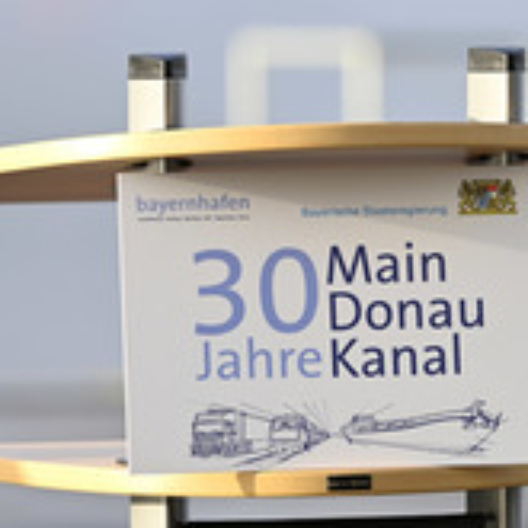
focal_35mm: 349
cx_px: 306
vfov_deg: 5.0
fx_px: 6023
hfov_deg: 5.0
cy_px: 221
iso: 64
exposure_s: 1/500
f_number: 2.8
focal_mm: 150
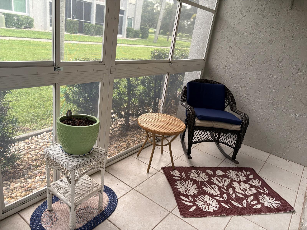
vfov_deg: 53.1
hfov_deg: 67.3
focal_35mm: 26
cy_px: 115
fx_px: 231
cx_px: 154
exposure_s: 1/60
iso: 160
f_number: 1.6
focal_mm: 5.96
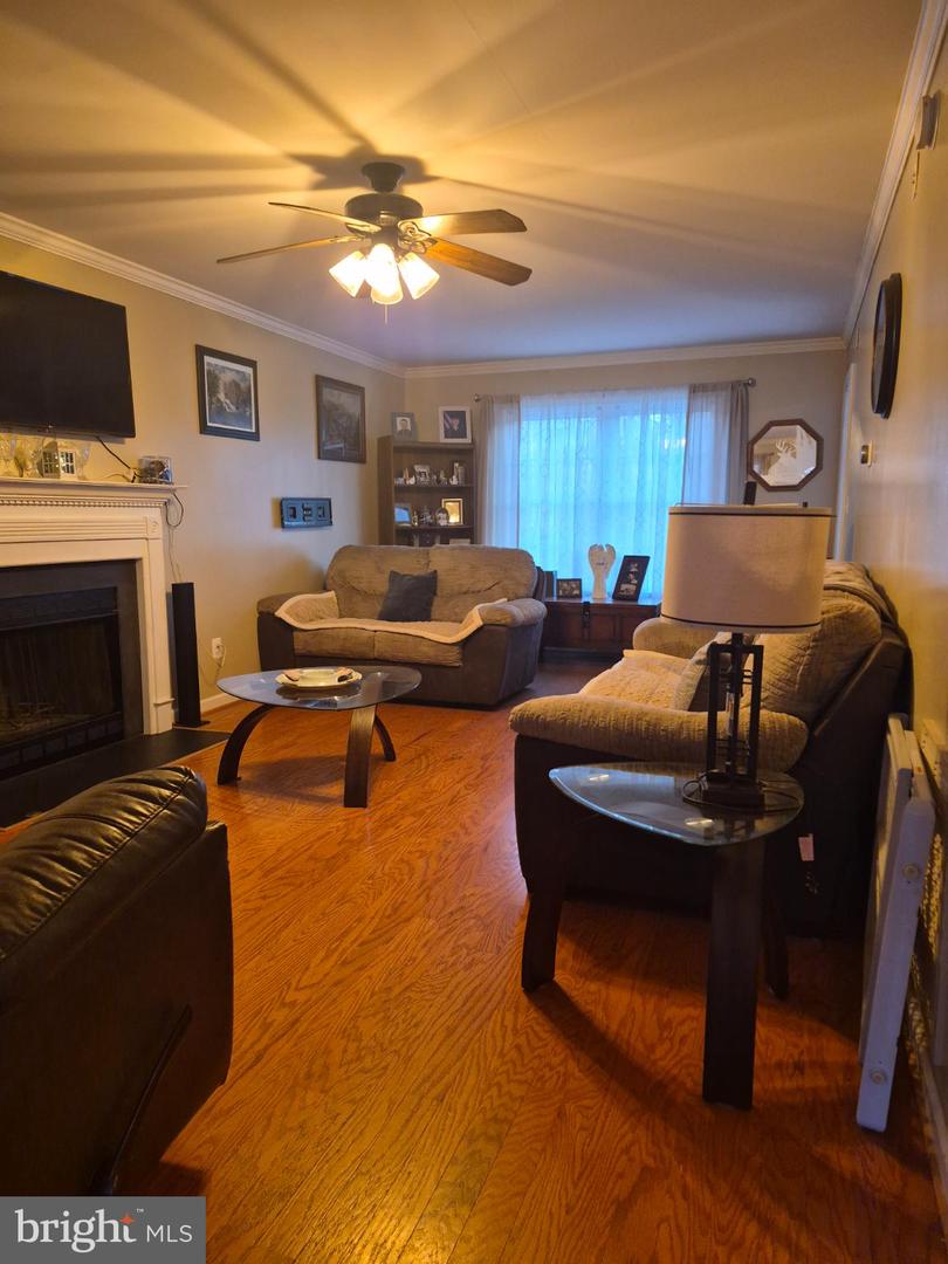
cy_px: 632
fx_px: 840
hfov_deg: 58.9
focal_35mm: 23
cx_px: 474
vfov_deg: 73.9
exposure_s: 1/120
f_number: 1.8
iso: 500
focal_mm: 5.4
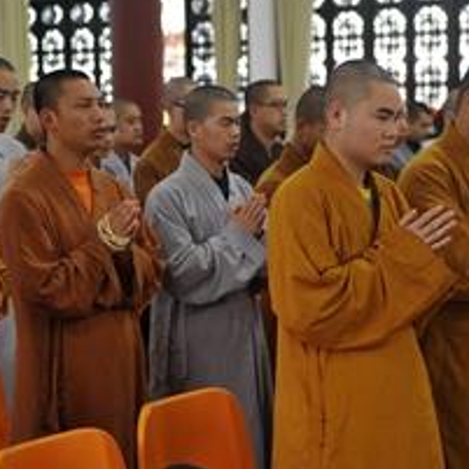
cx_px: 306
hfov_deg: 18.6
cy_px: 222
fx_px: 1426
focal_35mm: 93
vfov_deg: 18.7
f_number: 2.8
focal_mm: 44
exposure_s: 1/30
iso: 1000
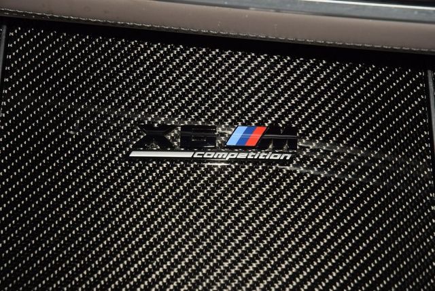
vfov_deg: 13.0
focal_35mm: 105
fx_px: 1269
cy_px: 146
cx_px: 218
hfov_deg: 19.5
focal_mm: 70
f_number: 8
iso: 100
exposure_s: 1/125
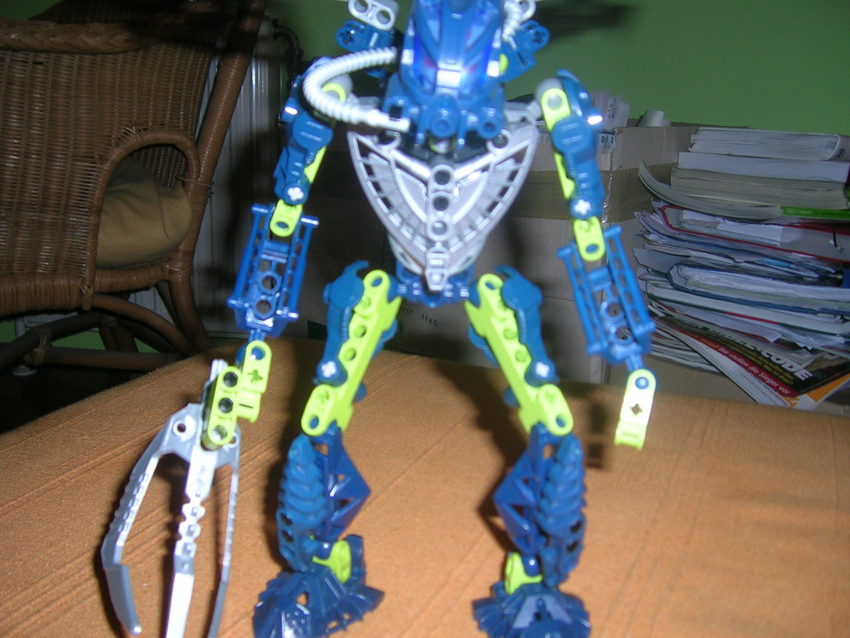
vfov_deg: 38.7
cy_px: 317
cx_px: 411
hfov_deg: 50.1
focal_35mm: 37
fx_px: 909
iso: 50
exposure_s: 1/60.1
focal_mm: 5.4
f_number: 2.8
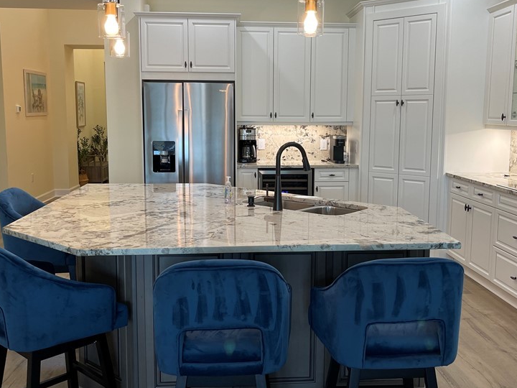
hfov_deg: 50.1
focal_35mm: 37
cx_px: 268
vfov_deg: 38.6
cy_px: 175
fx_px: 553
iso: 100
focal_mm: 5.1
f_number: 1.6
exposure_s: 1/120
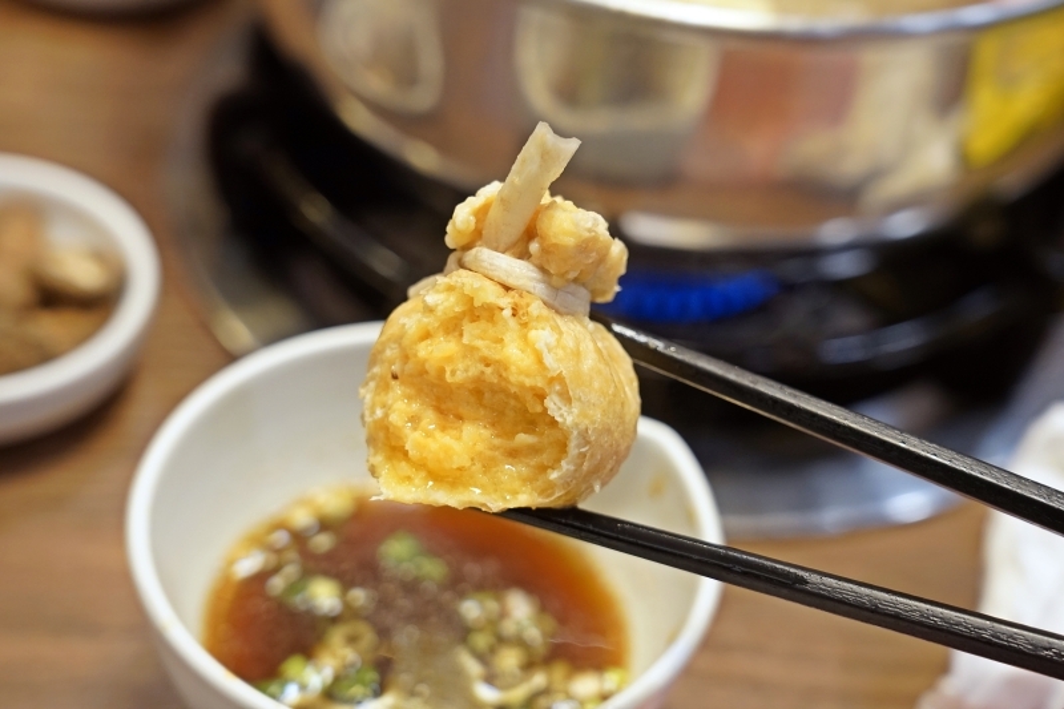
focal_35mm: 74
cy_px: 354
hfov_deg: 27.3
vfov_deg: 18.4
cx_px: 532
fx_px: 2187
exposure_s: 1/80
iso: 1250
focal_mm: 74
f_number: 5.6
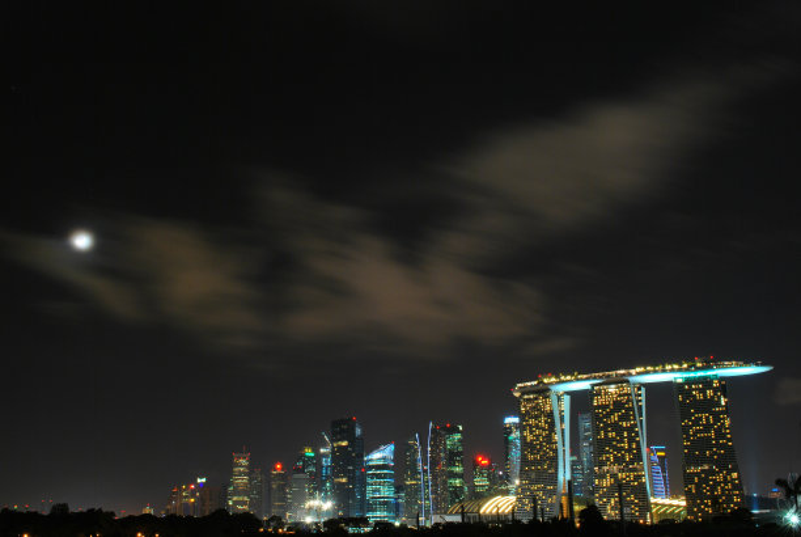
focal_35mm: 36
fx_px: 802
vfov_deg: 37.0
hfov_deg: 53.1
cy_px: 268
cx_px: 400
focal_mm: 24
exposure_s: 30
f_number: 16
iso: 100
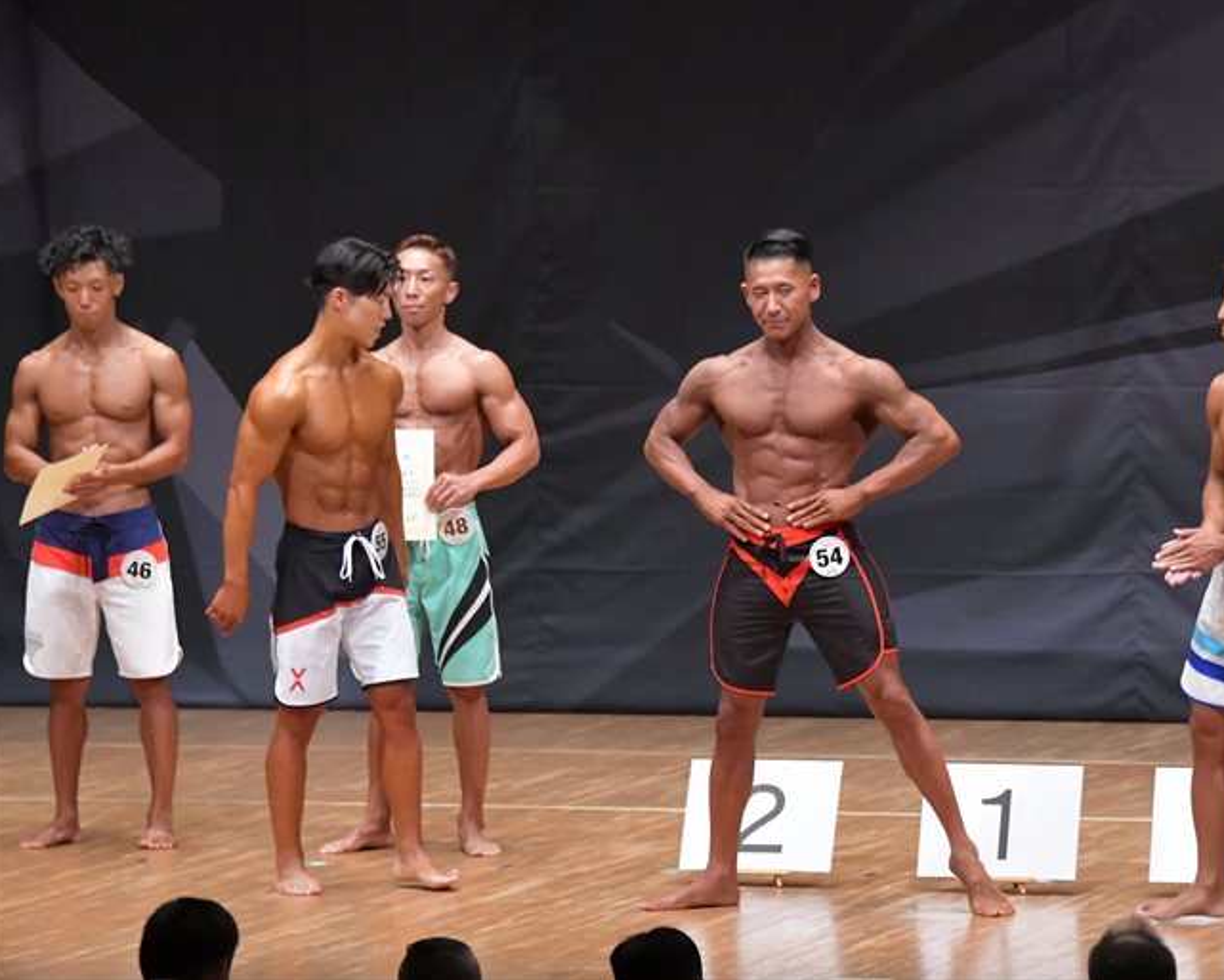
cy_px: 489
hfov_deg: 7.9
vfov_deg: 6.3
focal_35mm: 246
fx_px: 8913
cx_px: 728
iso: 8000
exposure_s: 1/400
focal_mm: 145
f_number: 5.6
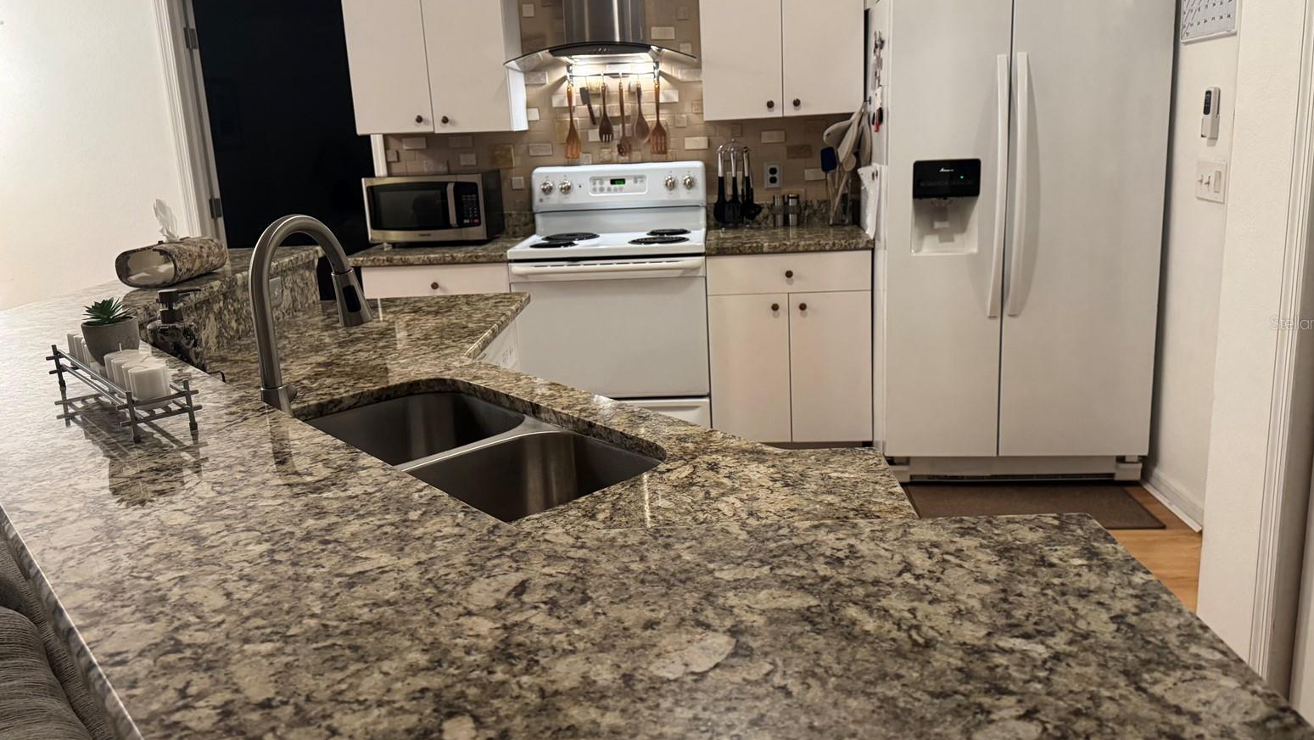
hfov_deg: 69.8
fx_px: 941
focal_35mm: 27
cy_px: 322
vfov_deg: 42.8
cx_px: 672
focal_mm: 6.76
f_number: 1.78
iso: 400
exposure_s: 1/60
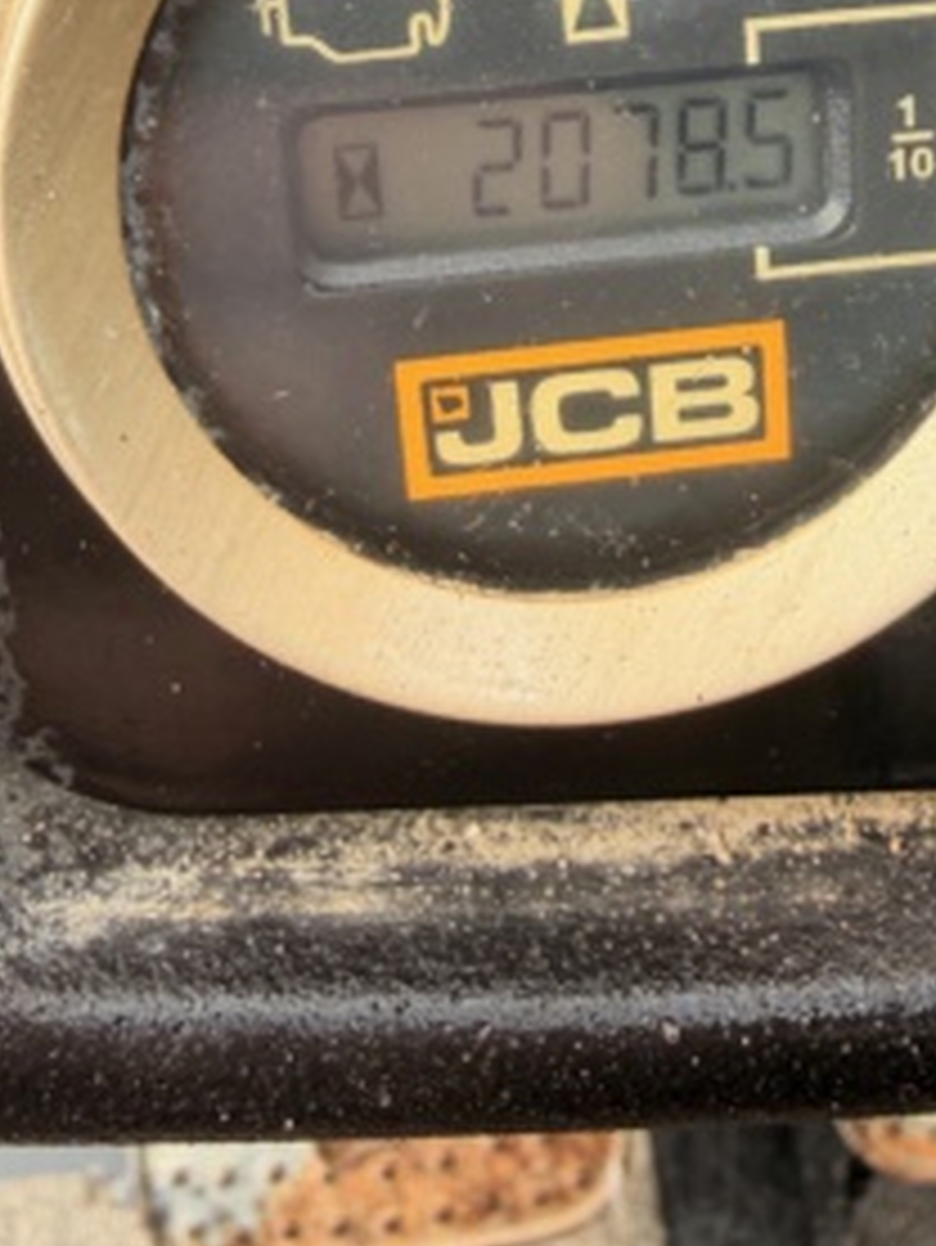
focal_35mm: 45
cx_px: 495
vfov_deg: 39.9
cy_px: 202
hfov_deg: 32.2
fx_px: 1621
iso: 50
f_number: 2.2
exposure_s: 1/121
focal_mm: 2.22
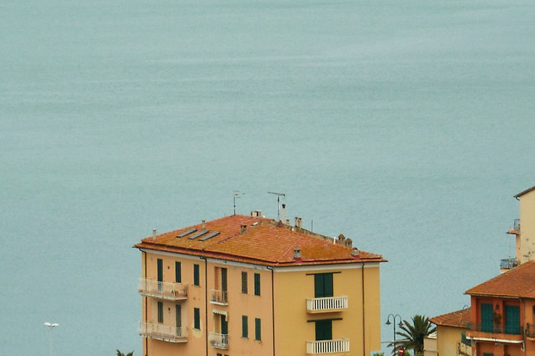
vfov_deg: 4.4
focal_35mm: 313
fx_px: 4646
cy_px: 275
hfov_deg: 6.6
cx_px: 417
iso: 100
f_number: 16
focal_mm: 55
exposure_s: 1/125
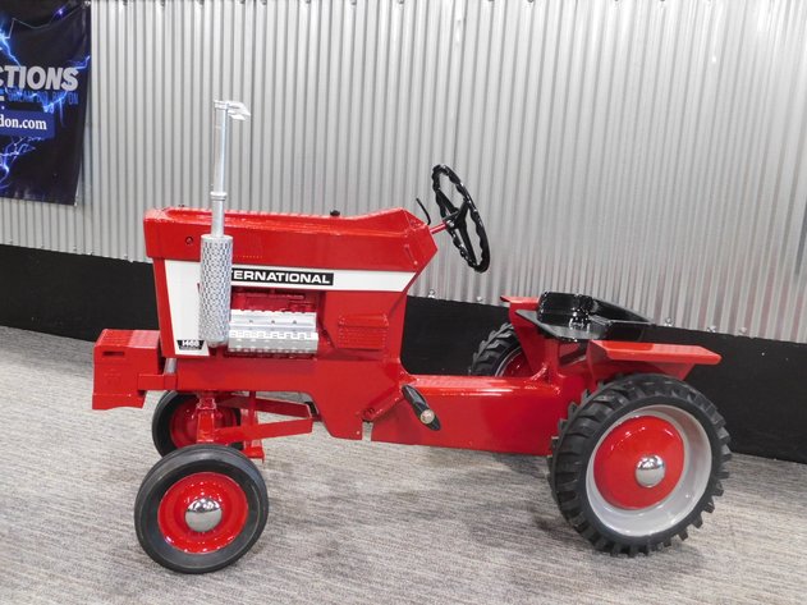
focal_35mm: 30
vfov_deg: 46.8
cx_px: 404
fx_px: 699
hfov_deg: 60.0
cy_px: 302
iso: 400
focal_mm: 5.3
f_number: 3.2
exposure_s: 1/25
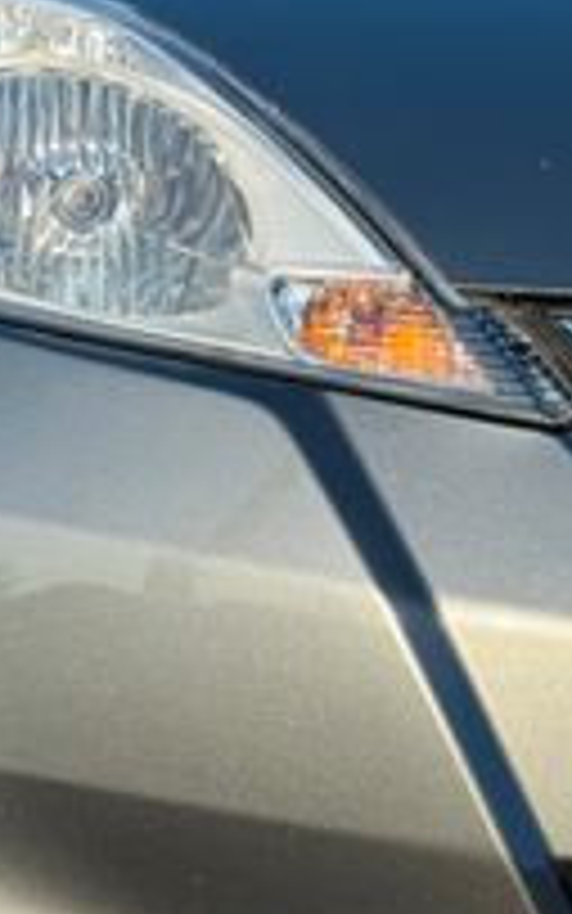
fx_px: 2941
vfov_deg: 17.5
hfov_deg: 11.1
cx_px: 122
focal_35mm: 118
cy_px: 185
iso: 64
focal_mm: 6.76
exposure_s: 1/2110
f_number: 1.78
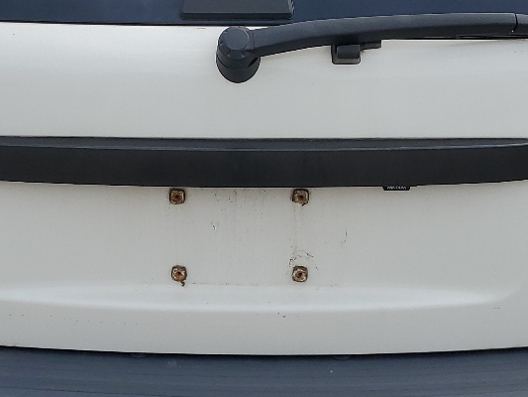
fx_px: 1190
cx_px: 228
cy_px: 112
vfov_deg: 18.8
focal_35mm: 78
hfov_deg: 25.0
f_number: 1.5
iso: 50
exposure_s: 1/2500
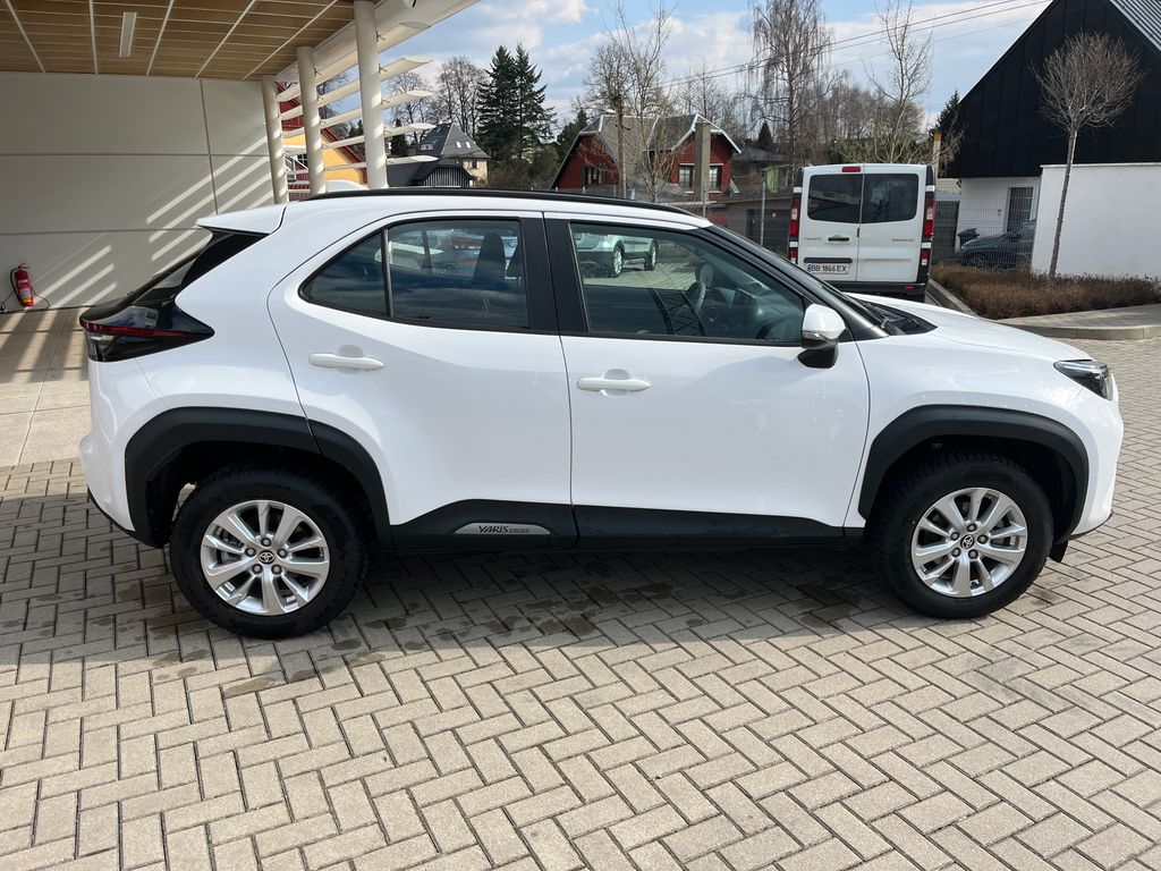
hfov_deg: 67.3
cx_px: 580
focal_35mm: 26
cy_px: 436
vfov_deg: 53.1
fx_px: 872
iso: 50
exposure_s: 1/2268
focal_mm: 5.1
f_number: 1.6
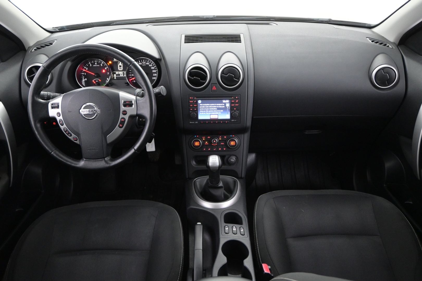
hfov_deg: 64.6
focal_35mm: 28
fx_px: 334
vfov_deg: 45.7
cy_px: 140
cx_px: 211
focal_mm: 19
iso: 2800
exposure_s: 1/30
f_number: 3.8
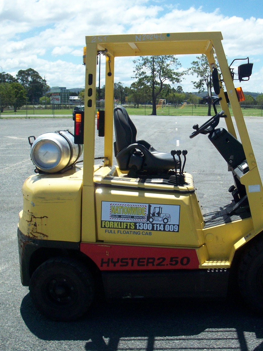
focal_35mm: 50
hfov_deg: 28.9
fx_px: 506
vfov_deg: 38.2
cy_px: 178
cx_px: 173
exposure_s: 1/362
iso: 80
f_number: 5.6
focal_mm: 6.2
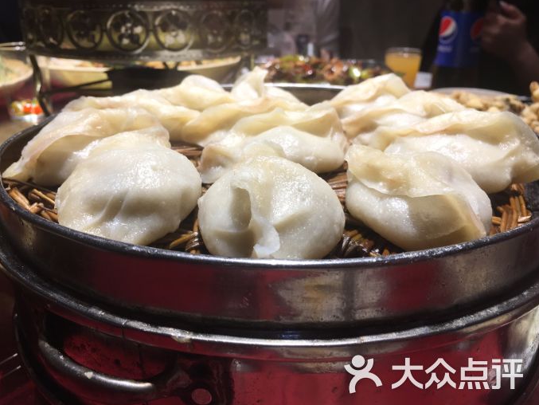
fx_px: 467
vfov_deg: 46.8
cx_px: 265
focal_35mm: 30
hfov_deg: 60.0
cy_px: 206
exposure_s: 1/33
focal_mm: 4.15
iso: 32
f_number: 2.2
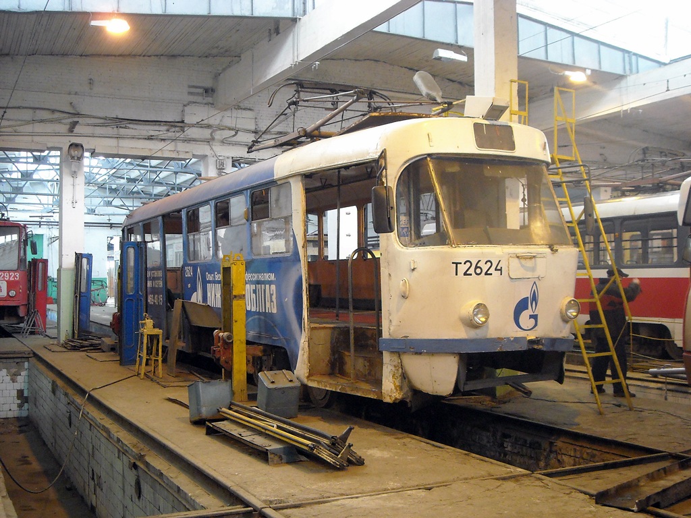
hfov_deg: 42.9
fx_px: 878
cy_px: 259
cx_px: 346
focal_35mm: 44
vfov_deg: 32.9
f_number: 3.1
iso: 400
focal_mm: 7.1
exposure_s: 1/21
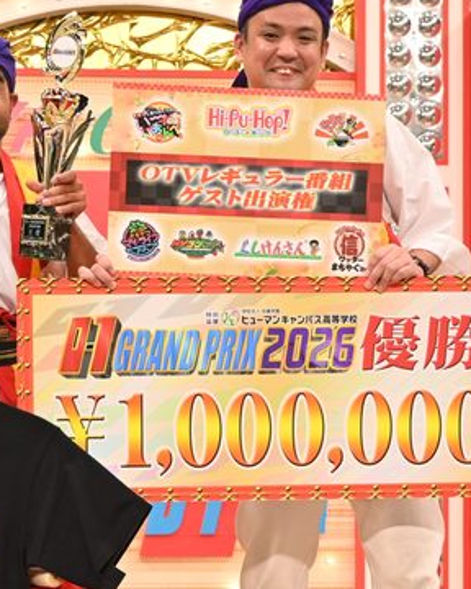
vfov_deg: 30.8
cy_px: 270
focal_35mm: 61
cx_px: 140
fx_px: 1070
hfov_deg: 24.6
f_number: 3.8
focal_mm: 25.5
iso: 720
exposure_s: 1/125
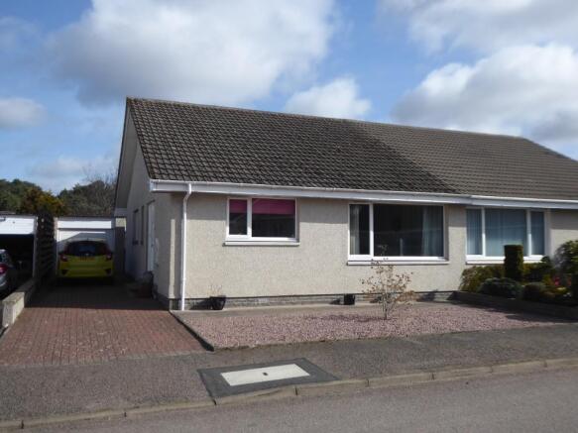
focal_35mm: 32
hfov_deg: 56.8
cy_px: 216
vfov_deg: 44.1
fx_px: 534
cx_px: 289
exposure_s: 1/800
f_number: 3.5
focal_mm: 5.4
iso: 80
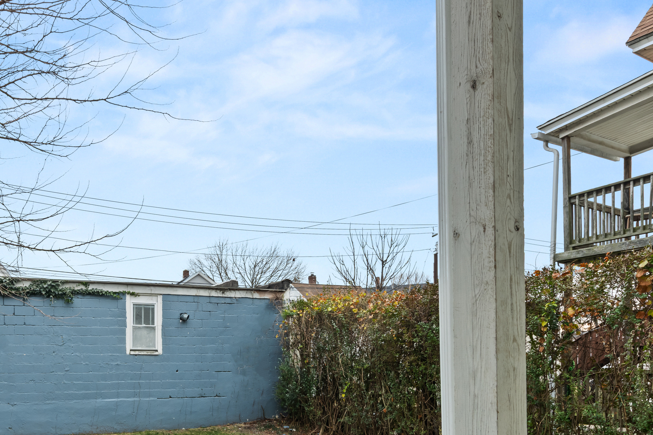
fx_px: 508
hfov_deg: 62.8
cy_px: 353
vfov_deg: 44.0
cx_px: 189
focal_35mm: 28
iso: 200
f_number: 11
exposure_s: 1/30
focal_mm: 14
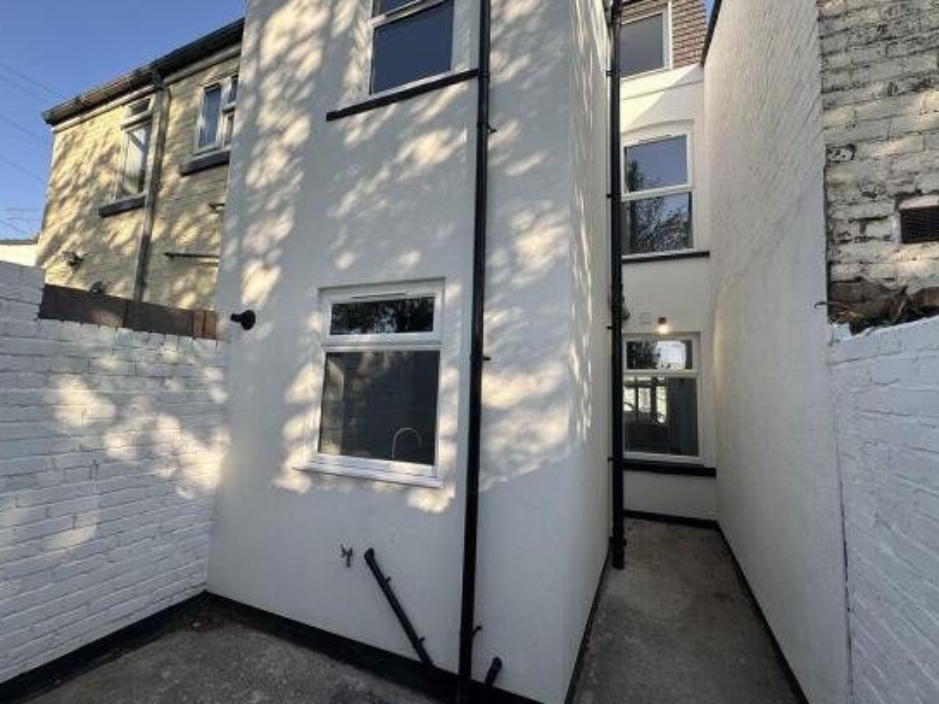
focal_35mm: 15
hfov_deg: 98.1
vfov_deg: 81.7
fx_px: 407
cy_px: 348
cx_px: 491
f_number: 2.2
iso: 40
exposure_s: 1/525
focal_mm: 2.22
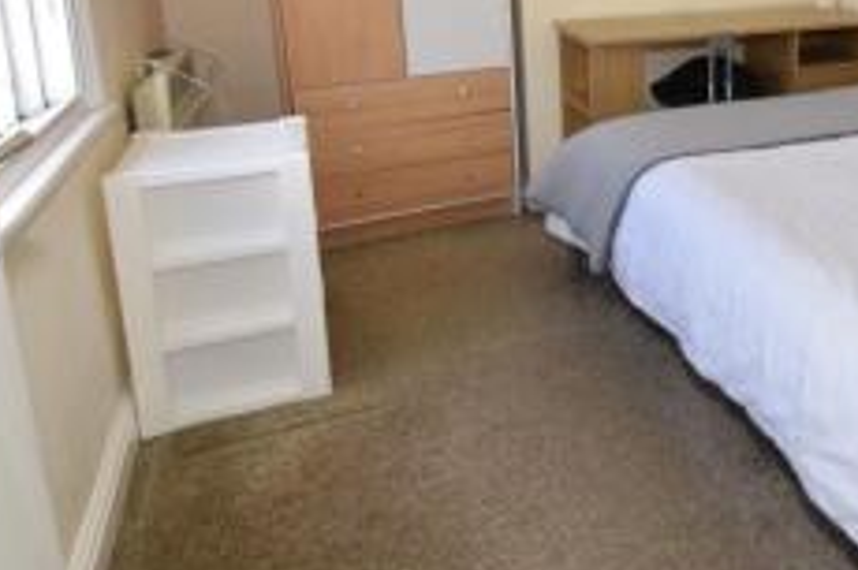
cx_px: 713
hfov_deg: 55.1
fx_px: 738
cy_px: 73
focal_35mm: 31
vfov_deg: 39.6
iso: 100
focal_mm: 10
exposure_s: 1/20
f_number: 9
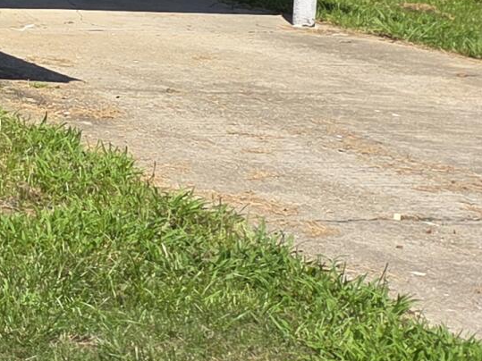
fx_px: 1782
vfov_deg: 11.3
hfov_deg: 11.4
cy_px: -100
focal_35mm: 128
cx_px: -836
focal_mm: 5.4
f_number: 1.8
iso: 80
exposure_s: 1/3598
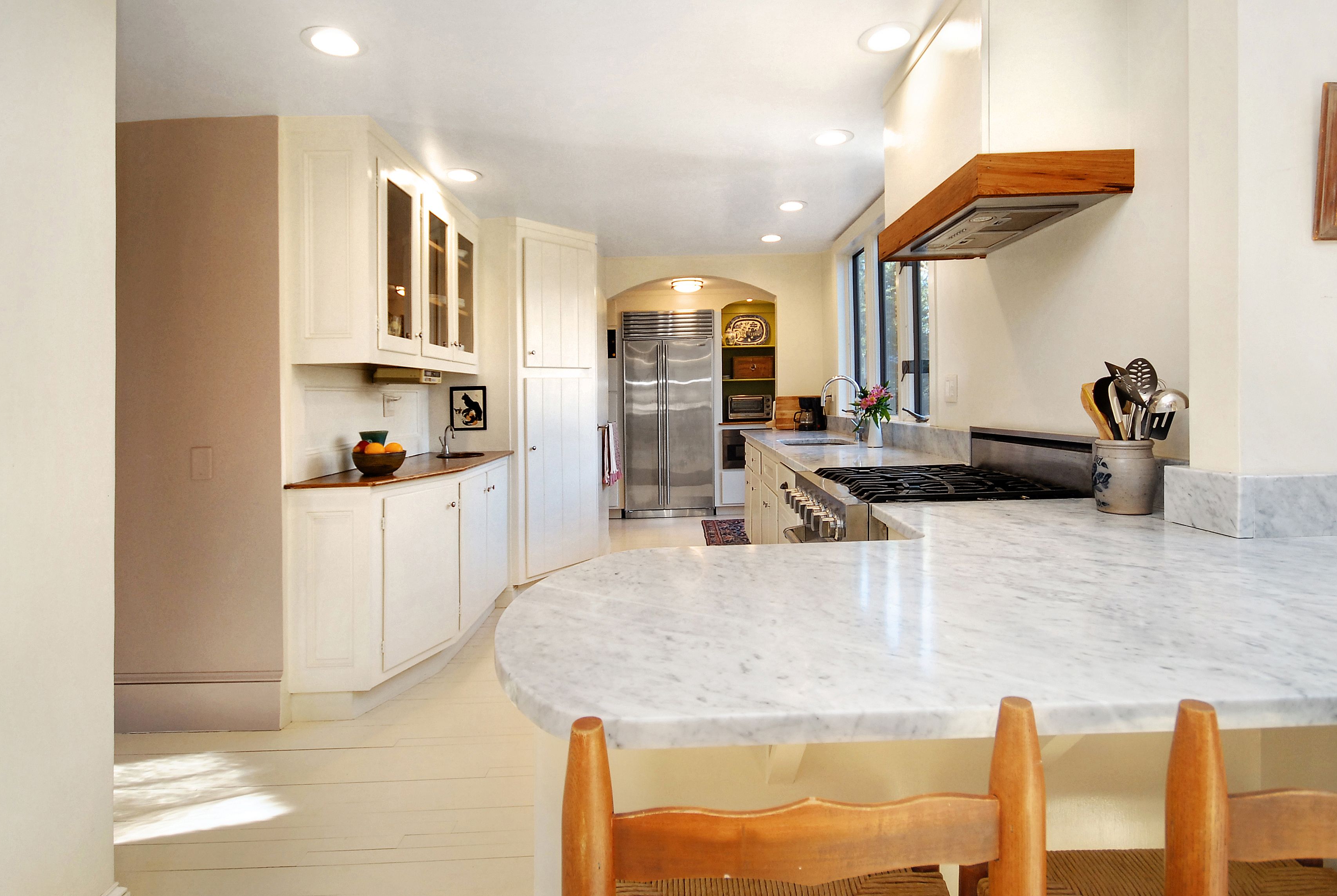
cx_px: 708
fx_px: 632
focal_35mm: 17
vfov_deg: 70.5
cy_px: 413
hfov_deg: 93.1
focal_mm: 10
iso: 400
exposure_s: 1/60
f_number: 5
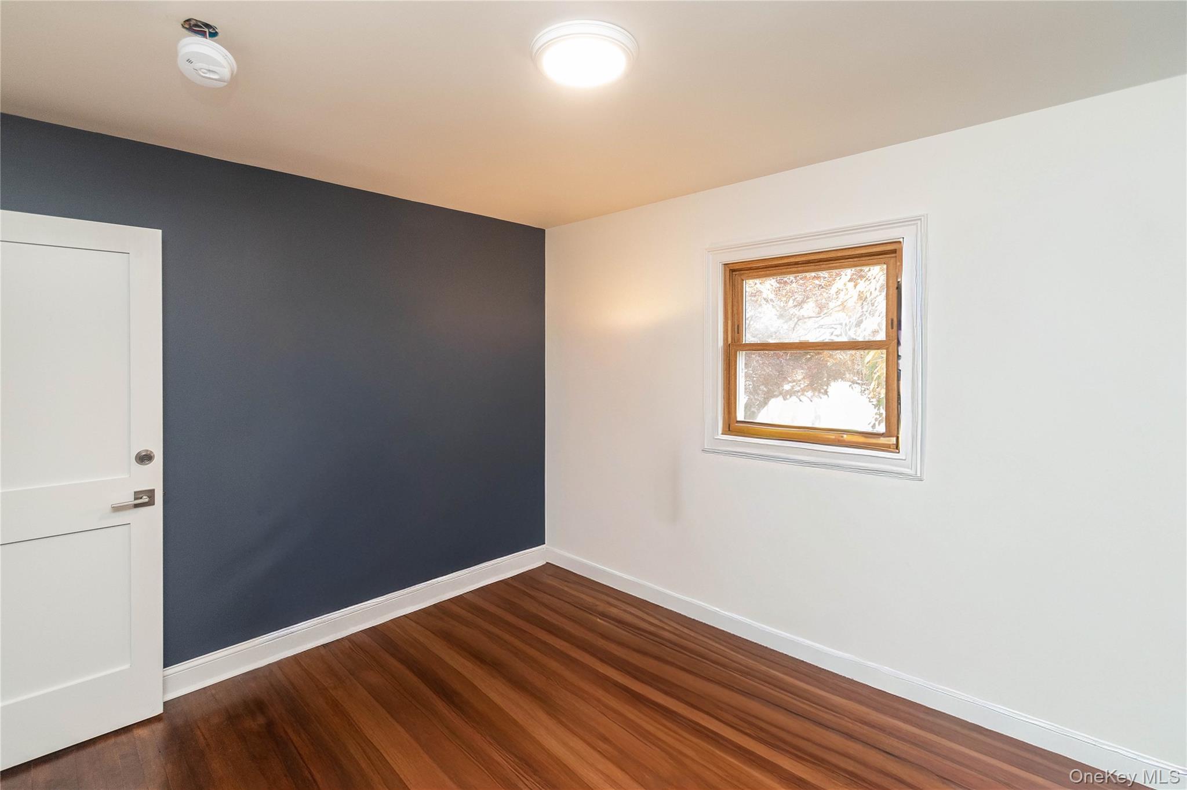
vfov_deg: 77.3
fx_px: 494
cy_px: 395
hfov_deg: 100.4
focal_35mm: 15
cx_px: 594
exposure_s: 1/60
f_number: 5.6
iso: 2000
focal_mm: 10
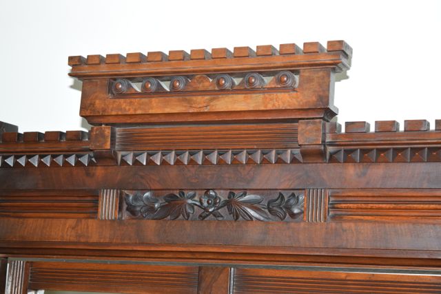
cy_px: 147
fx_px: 1011
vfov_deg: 16.6
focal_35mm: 82
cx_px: 220
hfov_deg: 24.6
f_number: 5.6
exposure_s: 1/125
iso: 800
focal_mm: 55
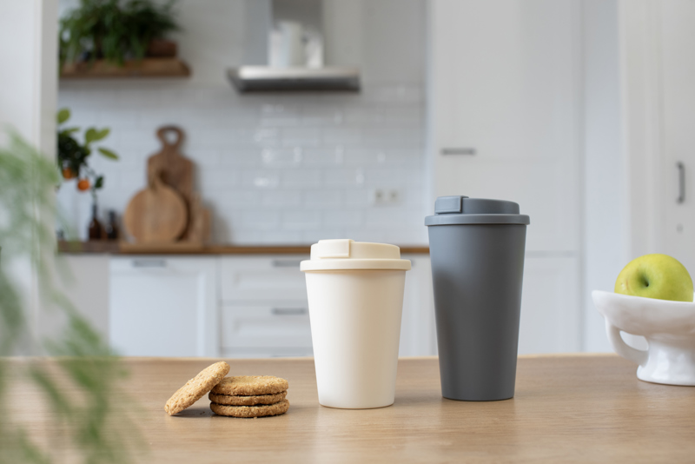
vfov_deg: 27.0
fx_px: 966
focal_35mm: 50
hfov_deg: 39.6
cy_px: 232
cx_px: 348
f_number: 6.3
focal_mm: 50
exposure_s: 1/25
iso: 500
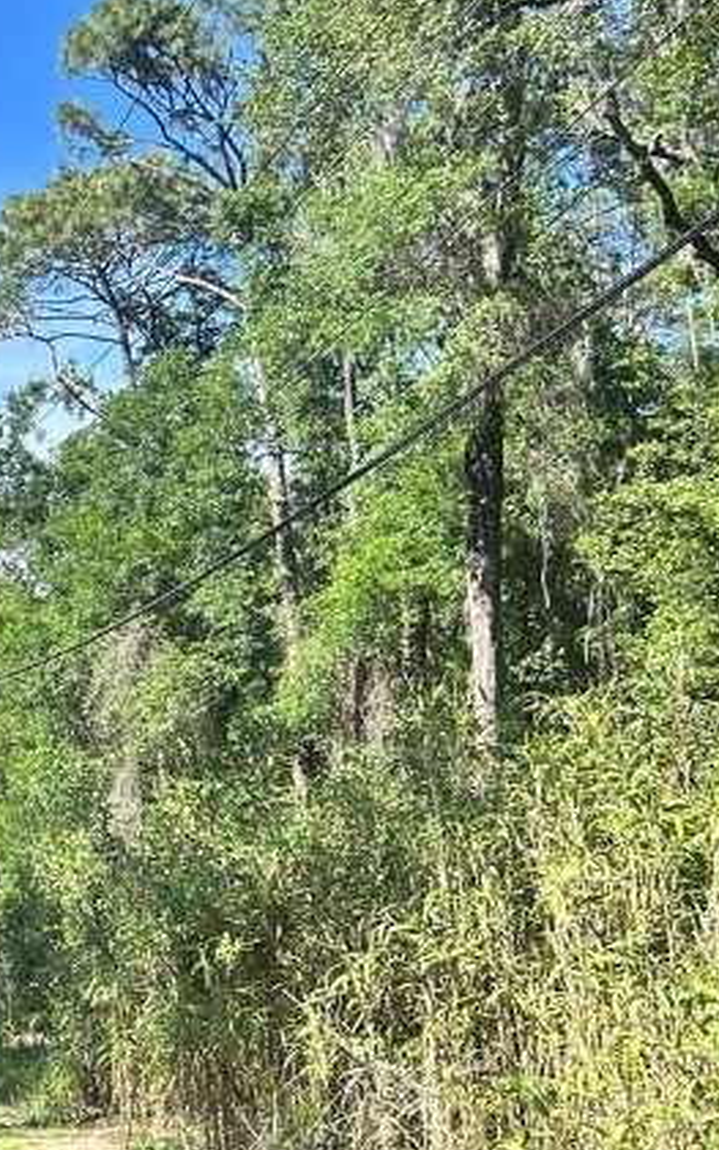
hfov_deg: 16.9
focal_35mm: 67
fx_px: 2101
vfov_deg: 30.5
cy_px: 713
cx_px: -478
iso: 50
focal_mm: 5.7
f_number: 1.5
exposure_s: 1/1934
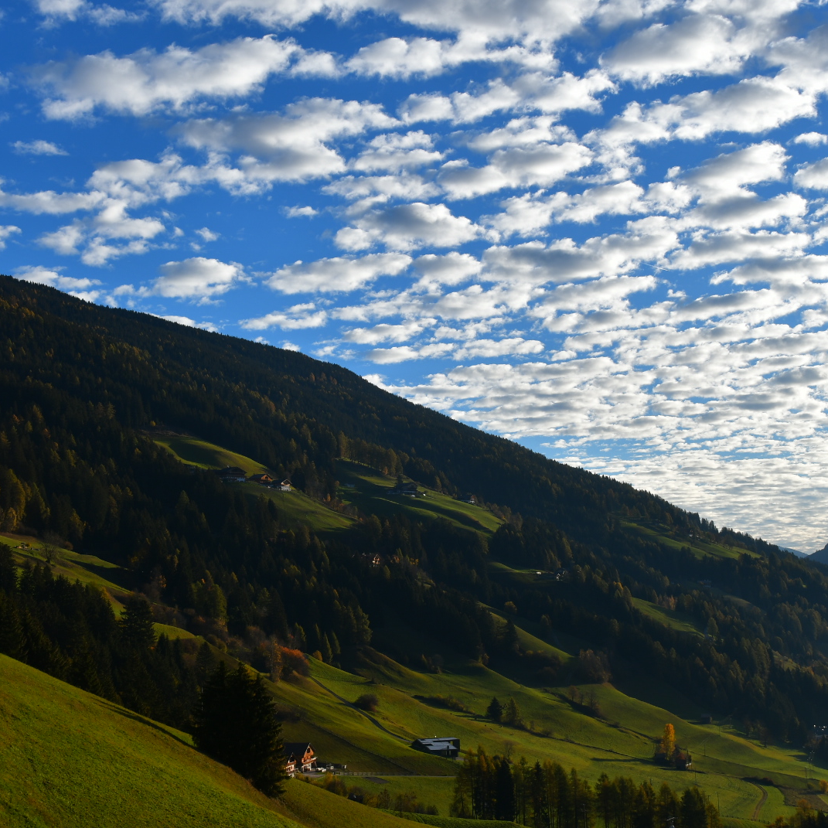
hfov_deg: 31.6
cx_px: 412
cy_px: 411
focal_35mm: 54
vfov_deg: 31.6
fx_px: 1461
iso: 100
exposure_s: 1/250
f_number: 10
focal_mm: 28
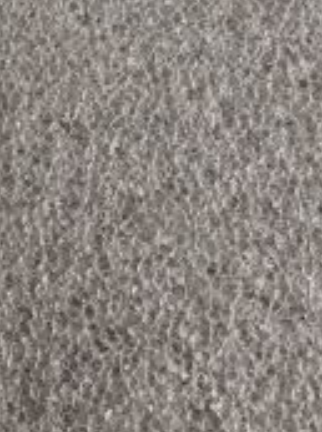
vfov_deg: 11.8
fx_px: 2079
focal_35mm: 167
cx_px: -312
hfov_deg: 8.4
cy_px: 49
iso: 1600
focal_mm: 50
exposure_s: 1/160
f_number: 13
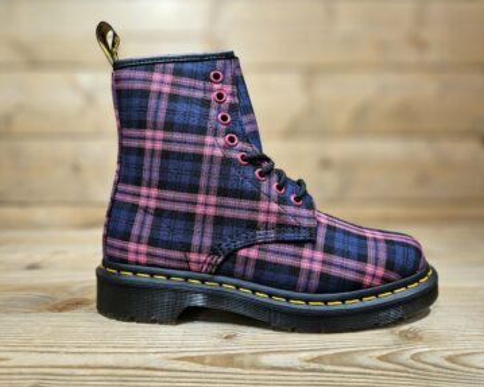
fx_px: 358
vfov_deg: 56.8
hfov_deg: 68.1
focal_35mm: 25
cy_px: 191
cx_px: 244
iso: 80
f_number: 1.8
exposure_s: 1/101
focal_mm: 5.4
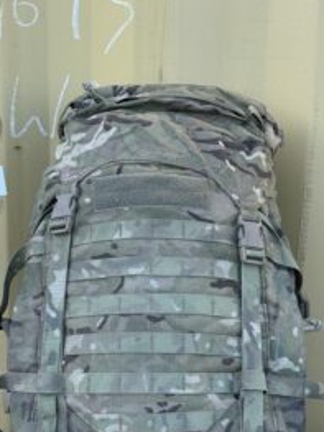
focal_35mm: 73
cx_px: 133
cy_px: 291
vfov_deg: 26.5
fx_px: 912
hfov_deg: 20.1
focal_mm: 6.76
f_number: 1.78
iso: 80
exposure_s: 1/762
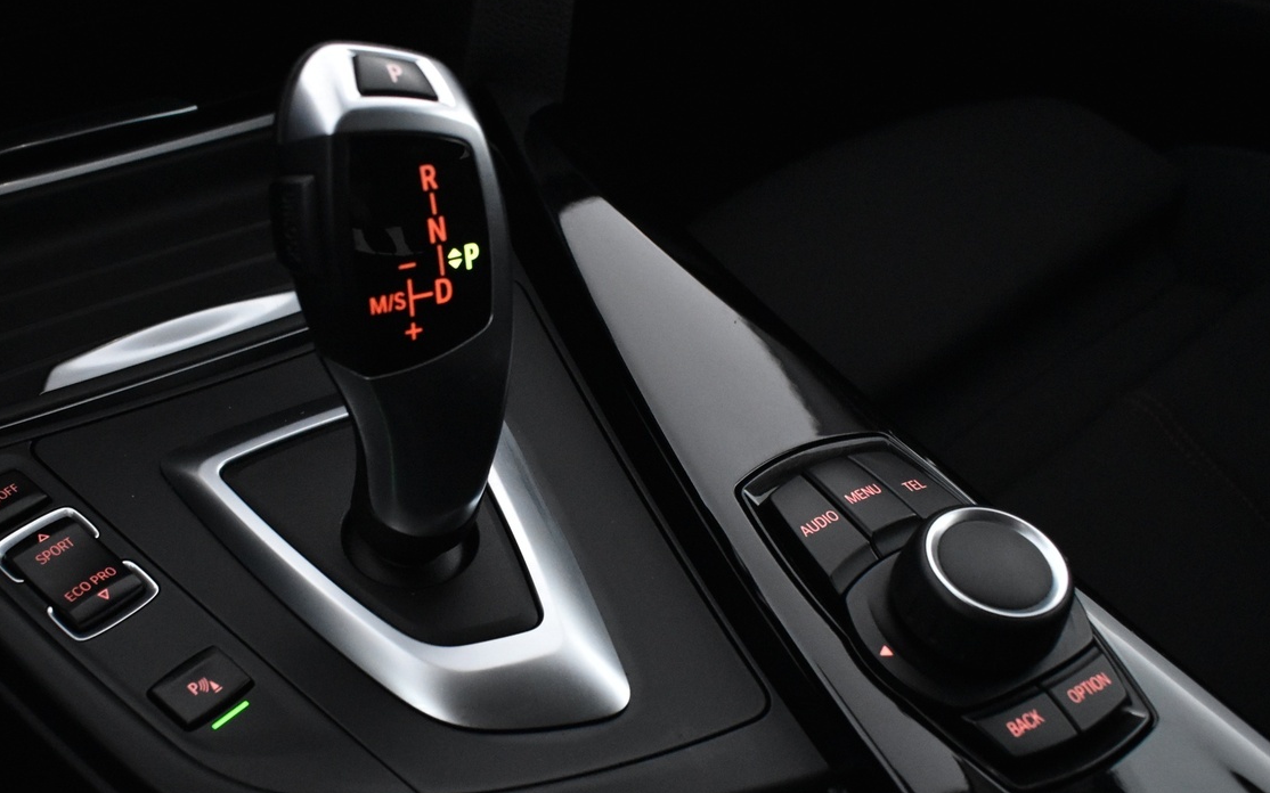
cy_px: 473
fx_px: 1384
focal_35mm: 40
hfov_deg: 49.0
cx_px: 518
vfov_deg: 31.9
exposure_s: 1/60
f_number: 4
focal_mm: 18
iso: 3200
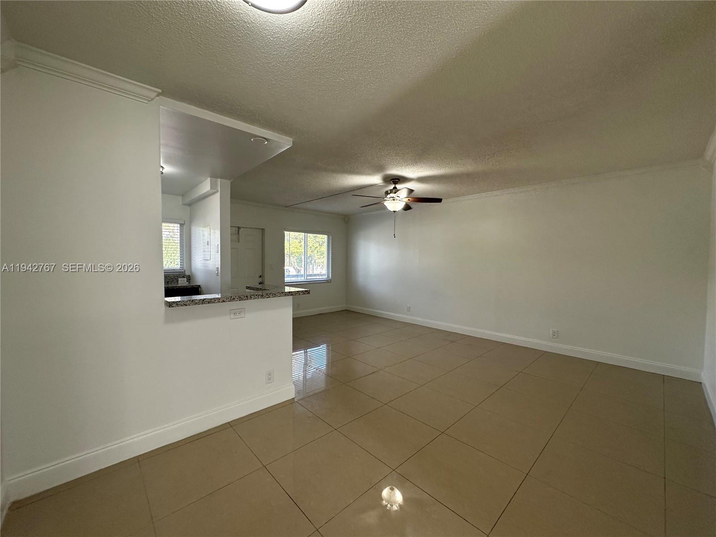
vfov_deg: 85.7
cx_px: 358
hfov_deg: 102.1
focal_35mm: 14
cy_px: 268
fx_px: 290
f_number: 2.2
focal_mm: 2.22
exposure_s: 1/120
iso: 125
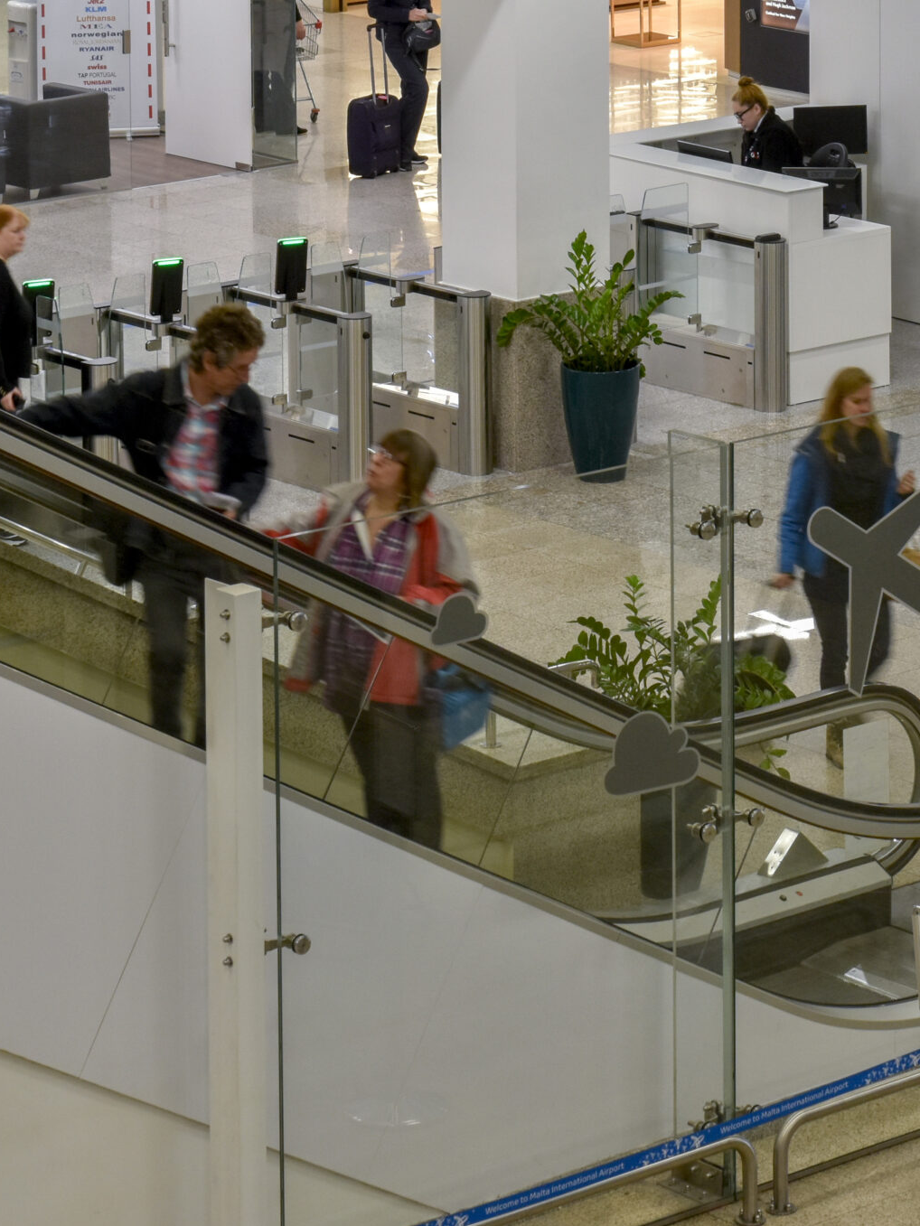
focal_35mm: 136
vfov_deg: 14.5
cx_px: 927
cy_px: 460
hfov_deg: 10.8
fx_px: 4819
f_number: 8
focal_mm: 50
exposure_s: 1/13
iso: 400
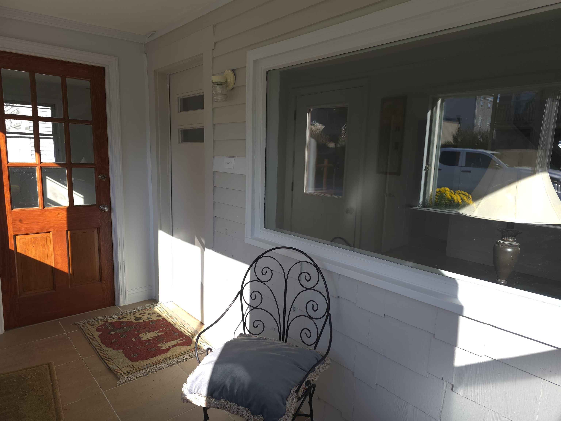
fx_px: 373
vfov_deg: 58.9
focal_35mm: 23
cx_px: 280
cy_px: 210
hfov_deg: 73.9
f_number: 1.7
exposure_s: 1/121
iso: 12
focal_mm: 6.3
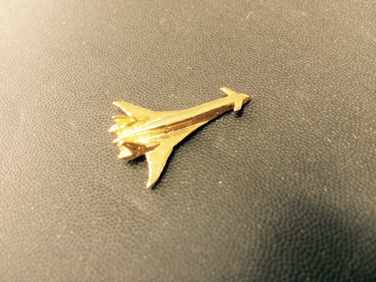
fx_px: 315
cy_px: 141
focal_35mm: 29
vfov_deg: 48.2
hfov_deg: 61.7
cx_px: 188
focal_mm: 4.15
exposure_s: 1/30
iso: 100
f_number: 2.2
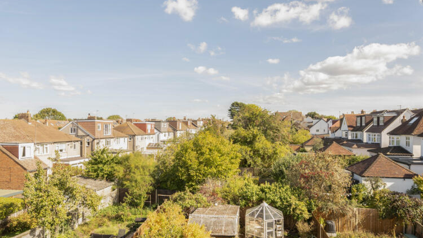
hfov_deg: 86.2
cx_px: 239
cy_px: 121
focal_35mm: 20
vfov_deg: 55.9
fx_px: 224
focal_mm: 14
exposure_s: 1/200
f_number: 8
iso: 200
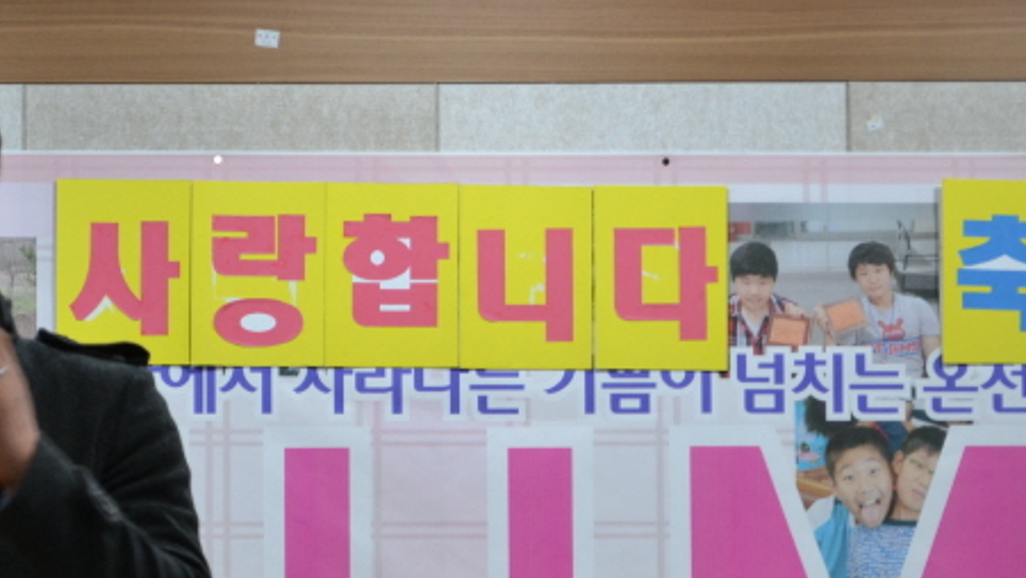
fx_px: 3860
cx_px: 421
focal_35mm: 142
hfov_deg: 15.1
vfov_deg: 8.5
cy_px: 559
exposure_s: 1/15
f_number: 5.6
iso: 450
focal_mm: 55
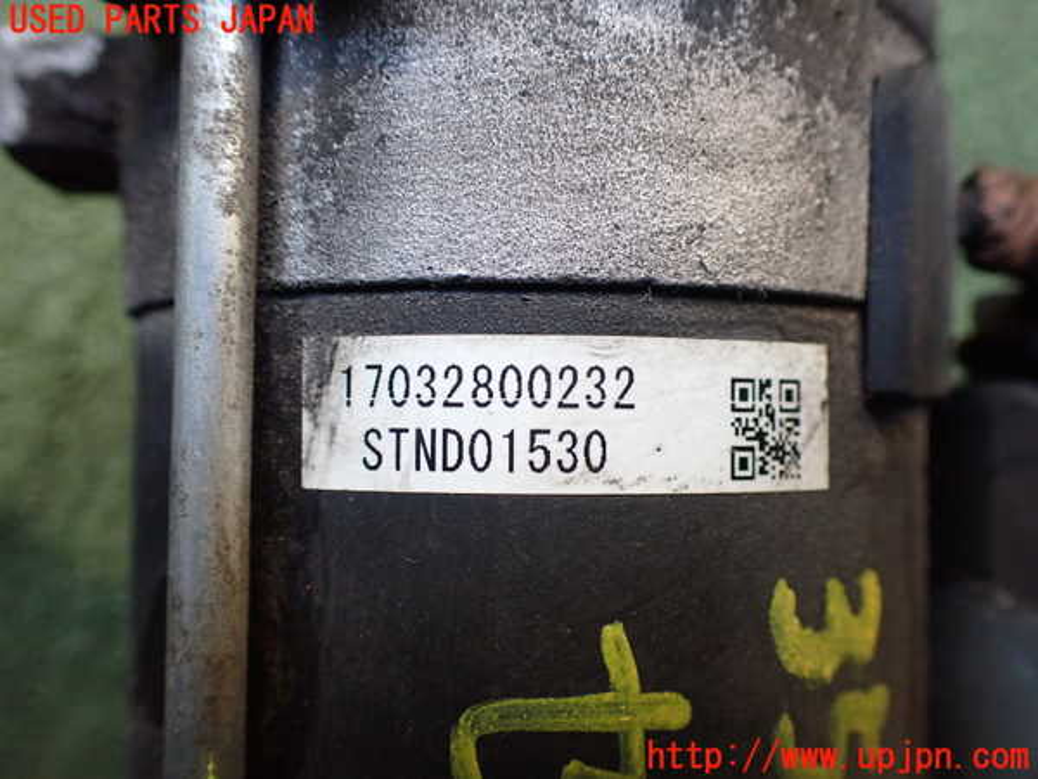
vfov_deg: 46.8
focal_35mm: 30
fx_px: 900
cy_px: 390
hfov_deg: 60.0
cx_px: 519
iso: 640
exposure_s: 1/125
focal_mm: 5.4
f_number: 2.3
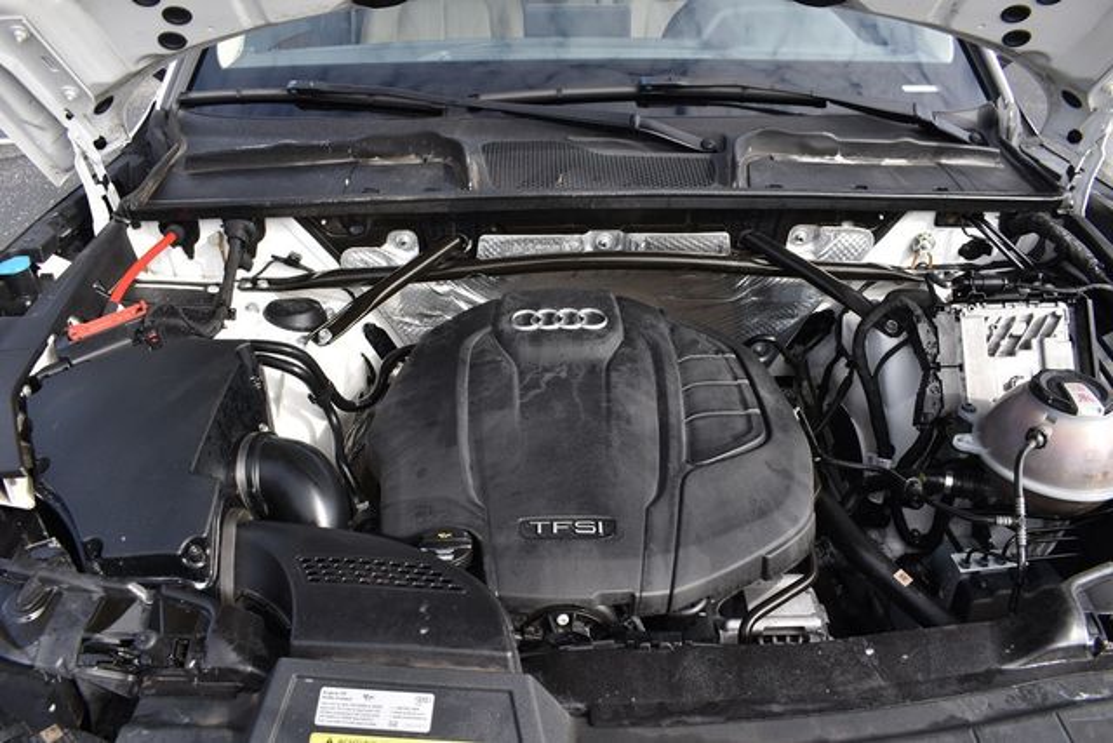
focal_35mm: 27
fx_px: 835
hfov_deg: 67.4
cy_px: 372
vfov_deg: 48.0
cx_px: 556
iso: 200
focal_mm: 18
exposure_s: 1/250
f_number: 8
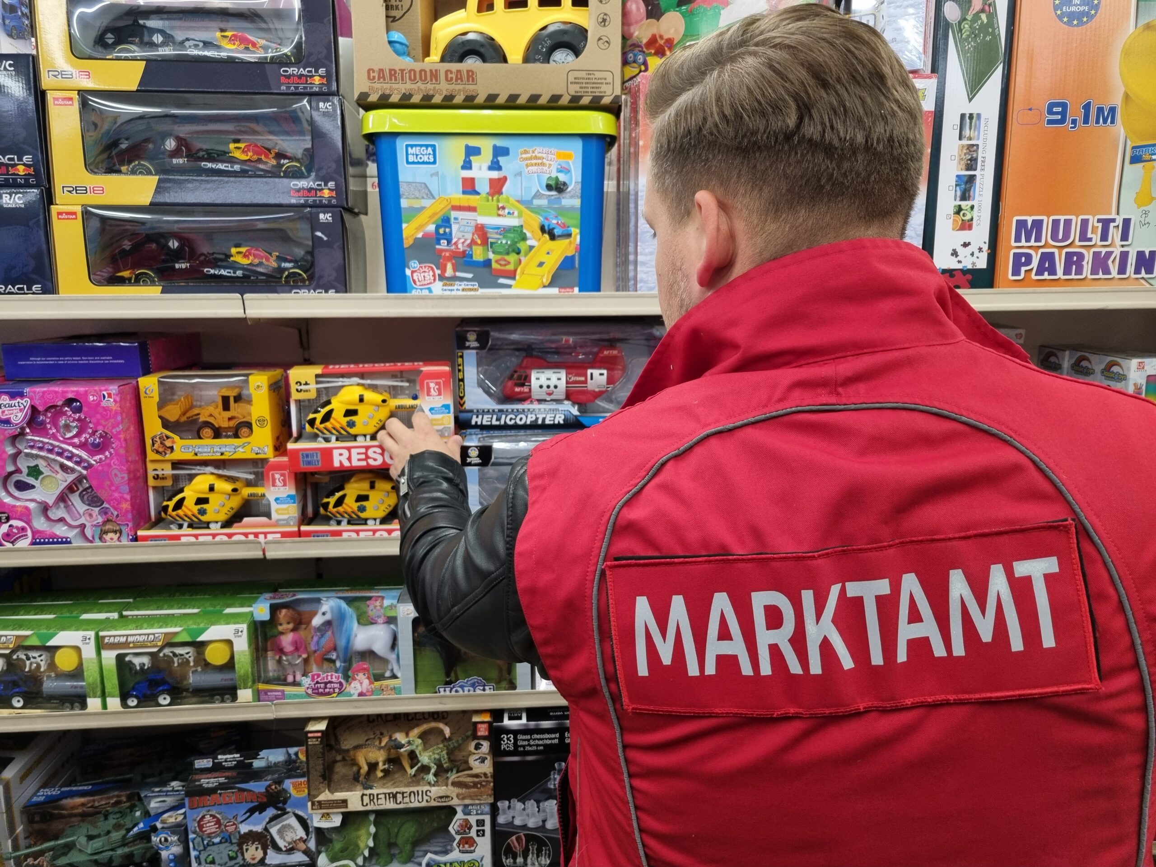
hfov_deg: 67.3
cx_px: 578
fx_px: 868
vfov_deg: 53.1
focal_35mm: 26
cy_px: 434
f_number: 1.8
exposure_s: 1/100
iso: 200
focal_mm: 5.4
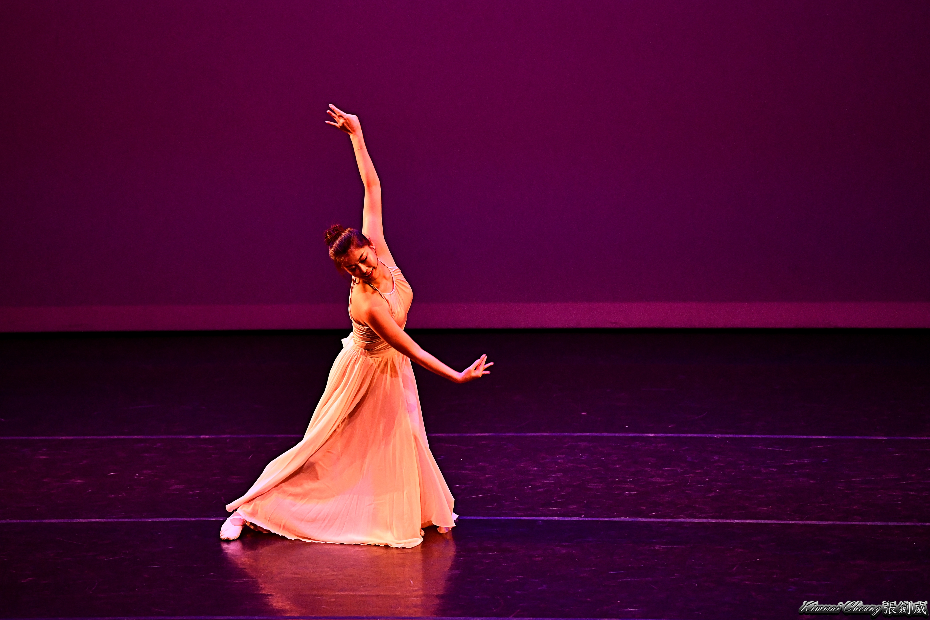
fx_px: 5166
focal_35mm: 200
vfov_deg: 6.9
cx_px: 465
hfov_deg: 10.3
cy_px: 310
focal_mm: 200
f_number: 4
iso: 5000
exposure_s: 1/500
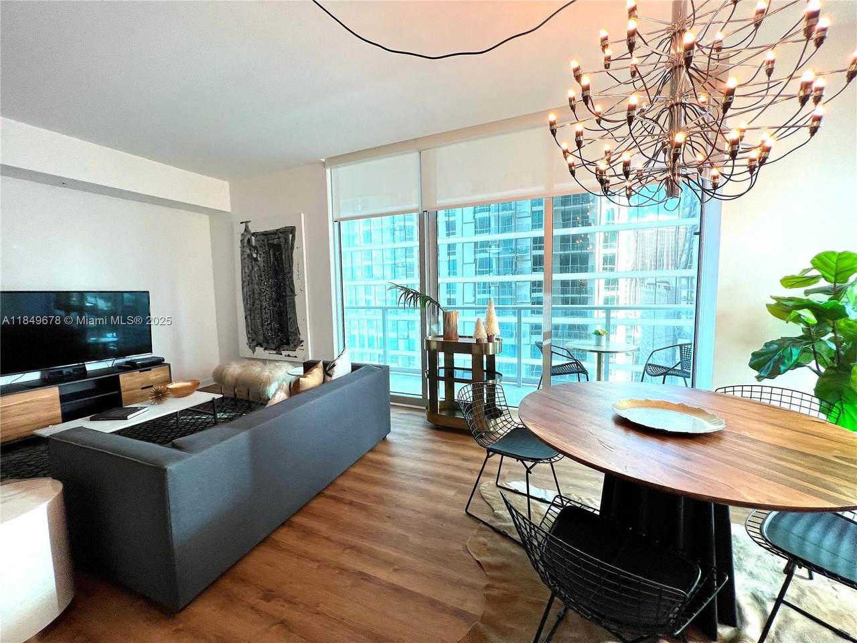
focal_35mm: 13
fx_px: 322
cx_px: 428
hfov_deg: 106.2
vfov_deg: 89.9
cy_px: 322
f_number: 1.8
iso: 64
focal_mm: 1.57
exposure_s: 1/120
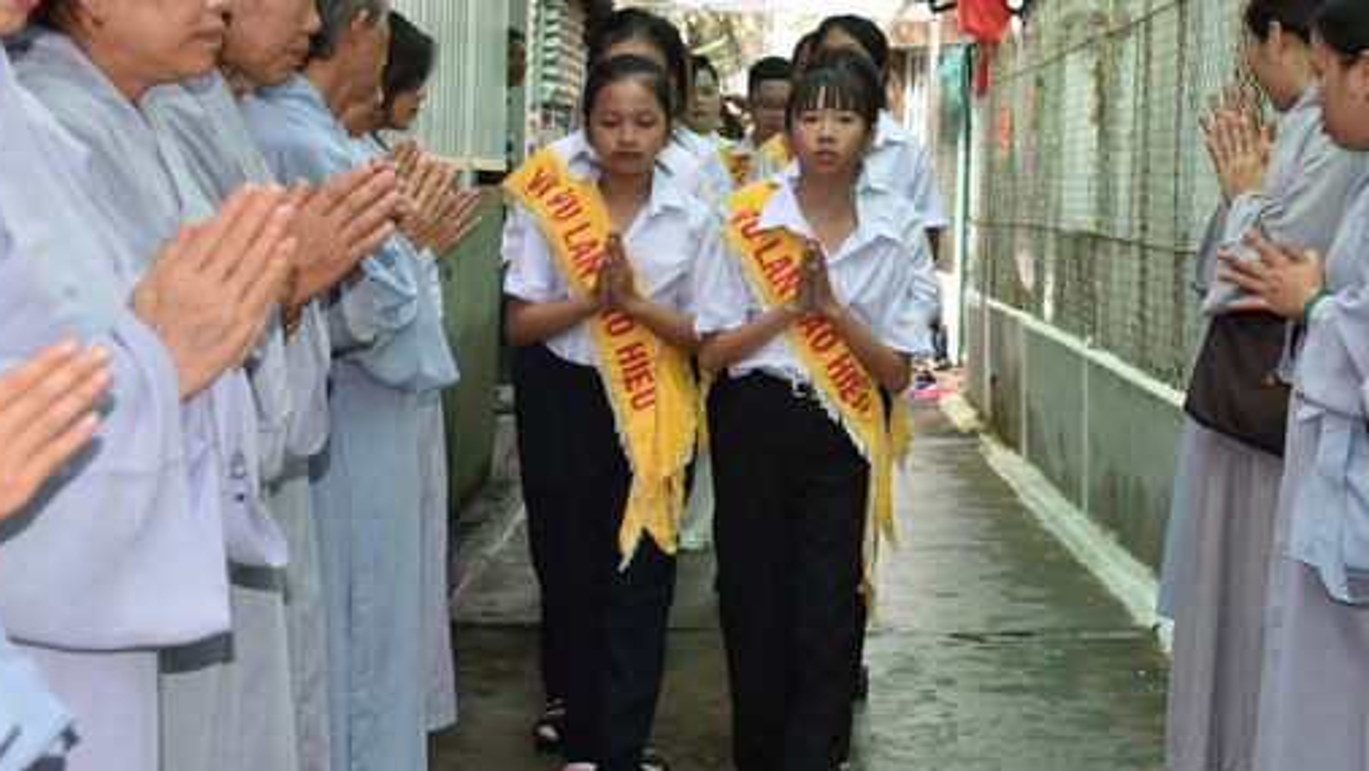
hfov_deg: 30.0
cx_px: 841
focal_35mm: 70
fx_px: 2542
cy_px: 241
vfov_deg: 17.2
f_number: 5.6
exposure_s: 1/125
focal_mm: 52
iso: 180
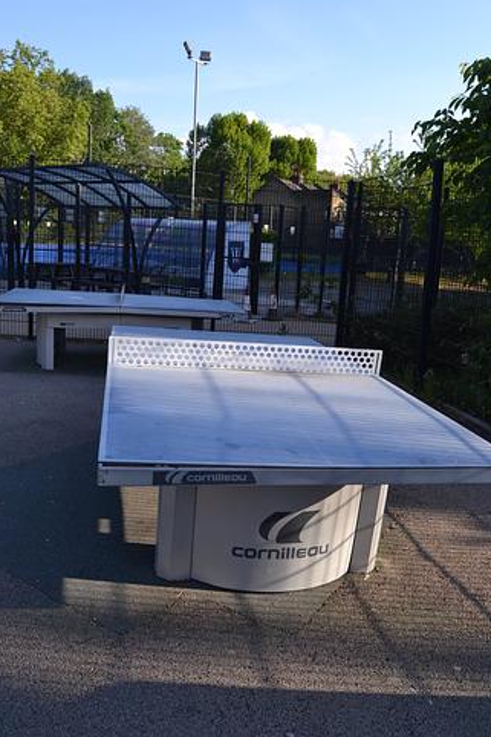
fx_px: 573
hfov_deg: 46.4
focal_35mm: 28
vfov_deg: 65.5
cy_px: 361
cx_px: 247
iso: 100
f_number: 6.3
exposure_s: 1/160
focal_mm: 18
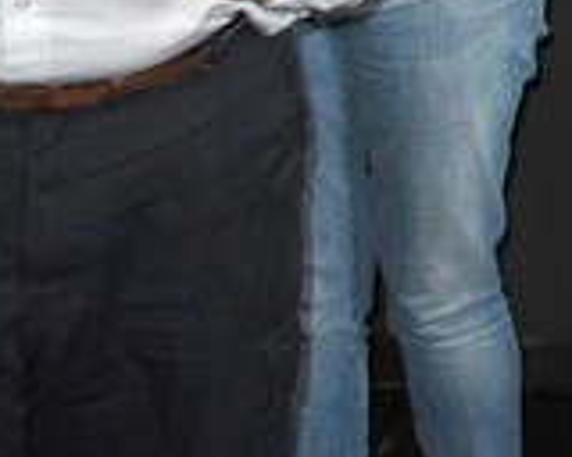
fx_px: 2404
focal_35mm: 142
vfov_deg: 9.8
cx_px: 1498
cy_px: -578
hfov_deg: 10.9
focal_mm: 18
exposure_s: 1/60
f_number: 3.5
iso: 200
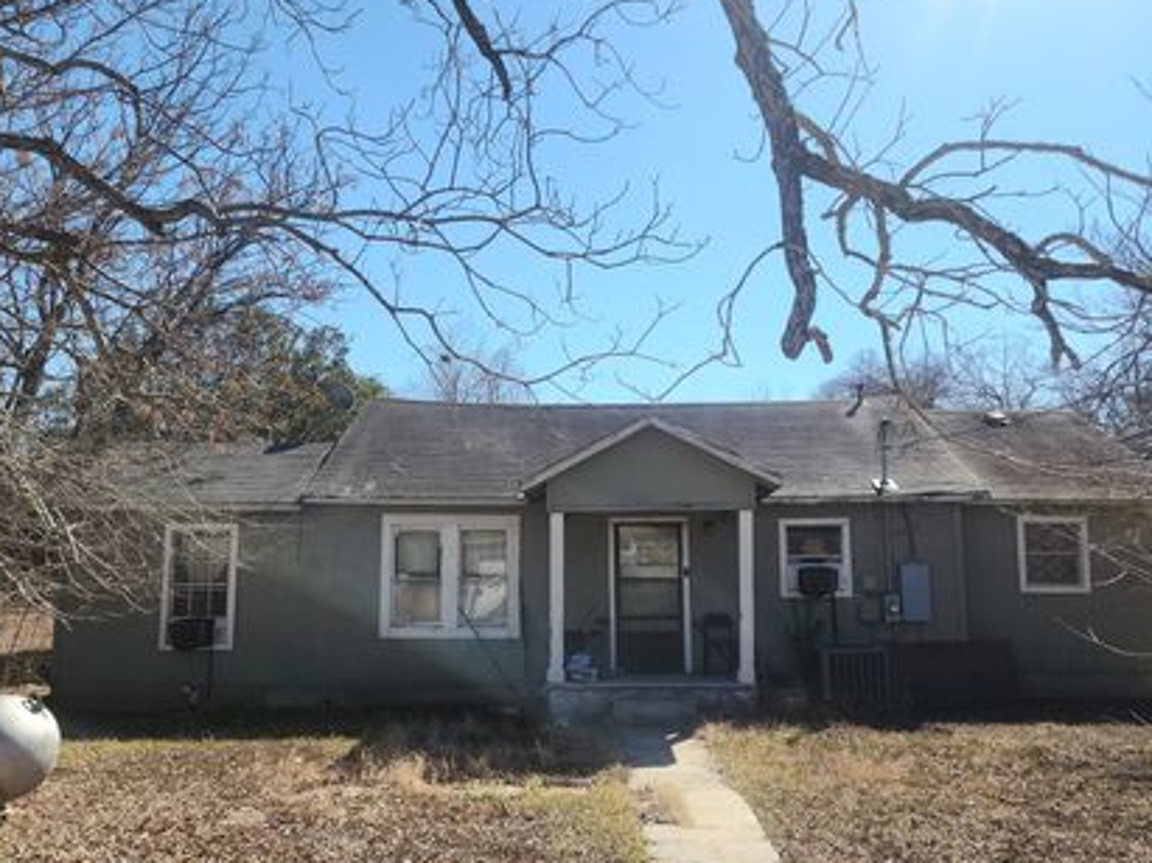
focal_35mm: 28
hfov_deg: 63.5
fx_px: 932
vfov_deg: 49.6
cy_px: 486
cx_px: 575
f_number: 1.8
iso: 20
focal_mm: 5.4
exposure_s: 1/1105
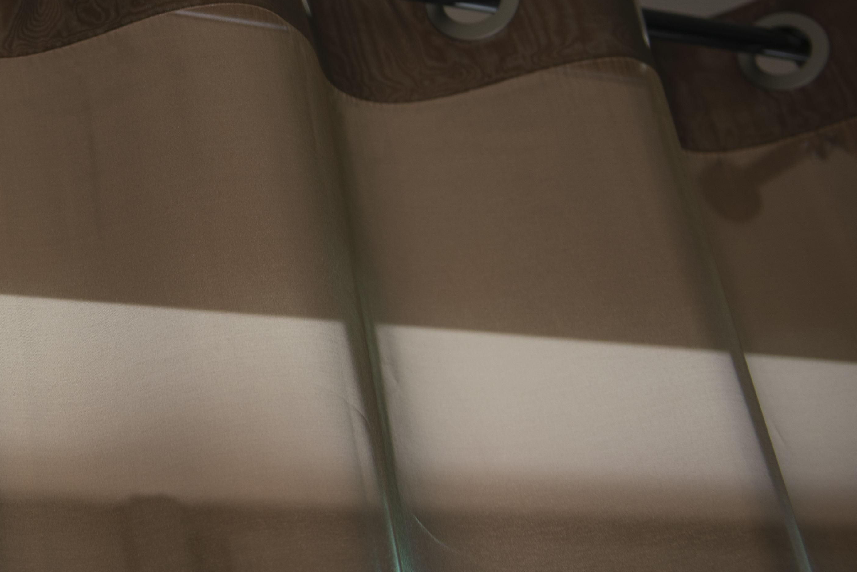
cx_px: -12
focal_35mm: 82
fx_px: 1953
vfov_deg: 16.3
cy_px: -14
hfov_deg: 23.6
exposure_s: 1/60
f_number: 2.8
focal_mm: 38
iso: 100
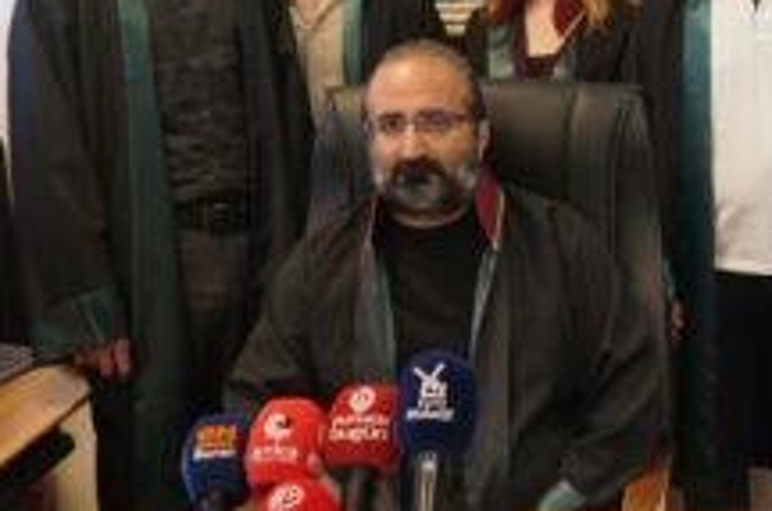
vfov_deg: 16.7
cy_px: 107
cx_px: 742
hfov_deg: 24.2
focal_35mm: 81
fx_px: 1733
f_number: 4
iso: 1000
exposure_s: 1/60
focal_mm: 18
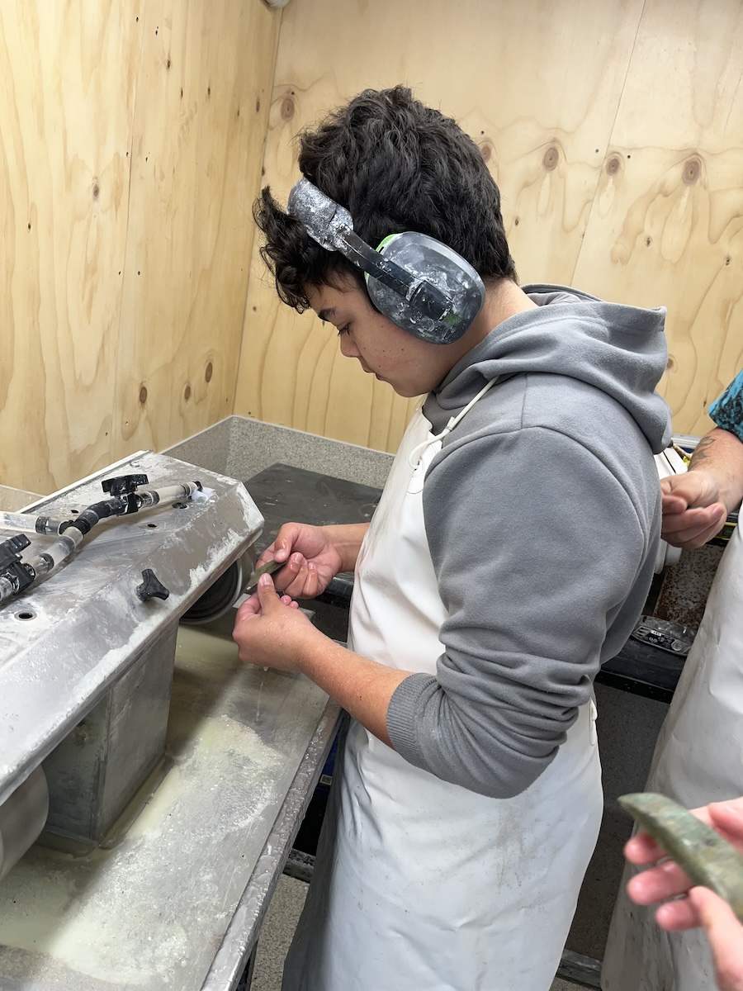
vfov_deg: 67.3
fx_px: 744
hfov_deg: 53.1
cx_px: 372
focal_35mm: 26
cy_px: 496
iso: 64
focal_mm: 5.1
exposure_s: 1/100
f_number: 1.6
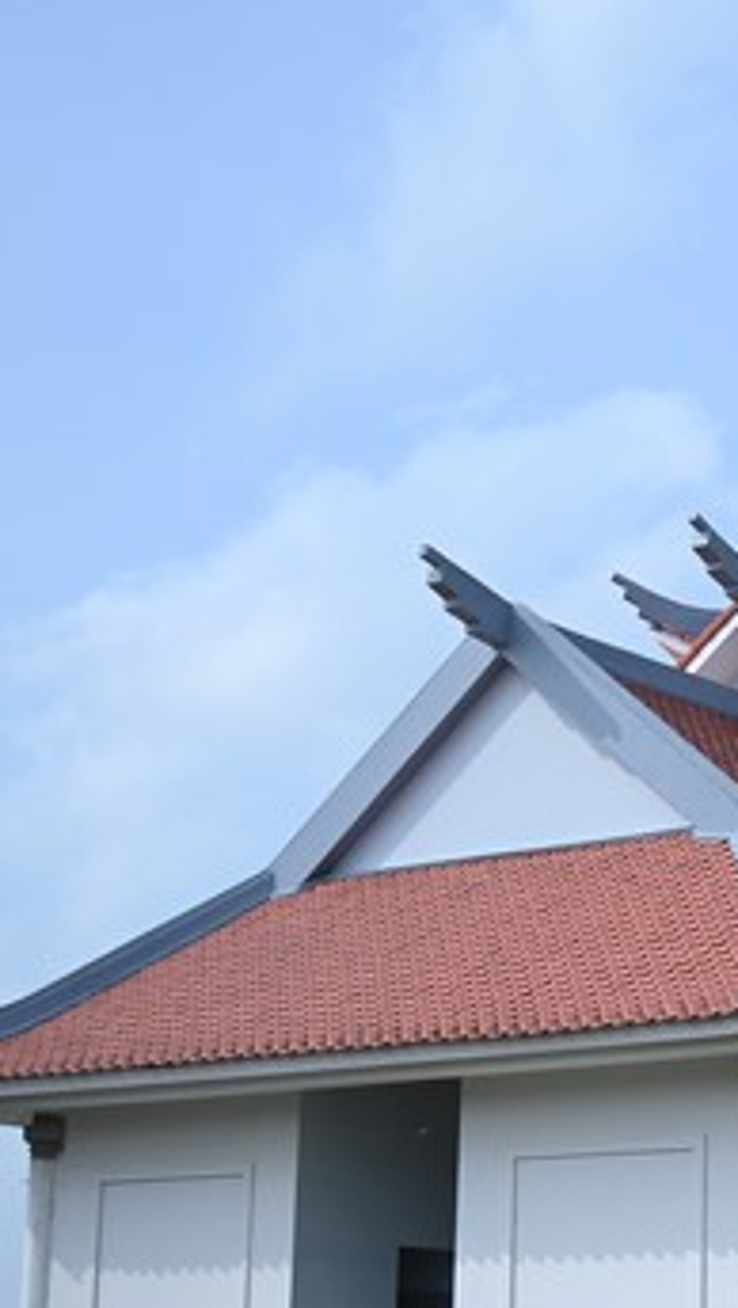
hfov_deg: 13.4
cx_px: 993
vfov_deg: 24.4
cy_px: 798
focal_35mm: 87
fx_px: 3021
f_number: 4
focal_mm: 44
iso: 100
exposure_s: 1/1250
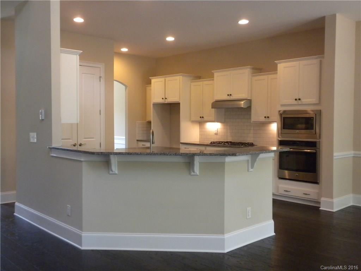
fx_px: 386
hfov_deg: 50.1
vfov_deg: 38.7
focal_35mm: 37
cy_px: 136
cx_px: 180
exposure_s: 1/46
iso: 400
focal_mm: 6.6
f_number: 3.5
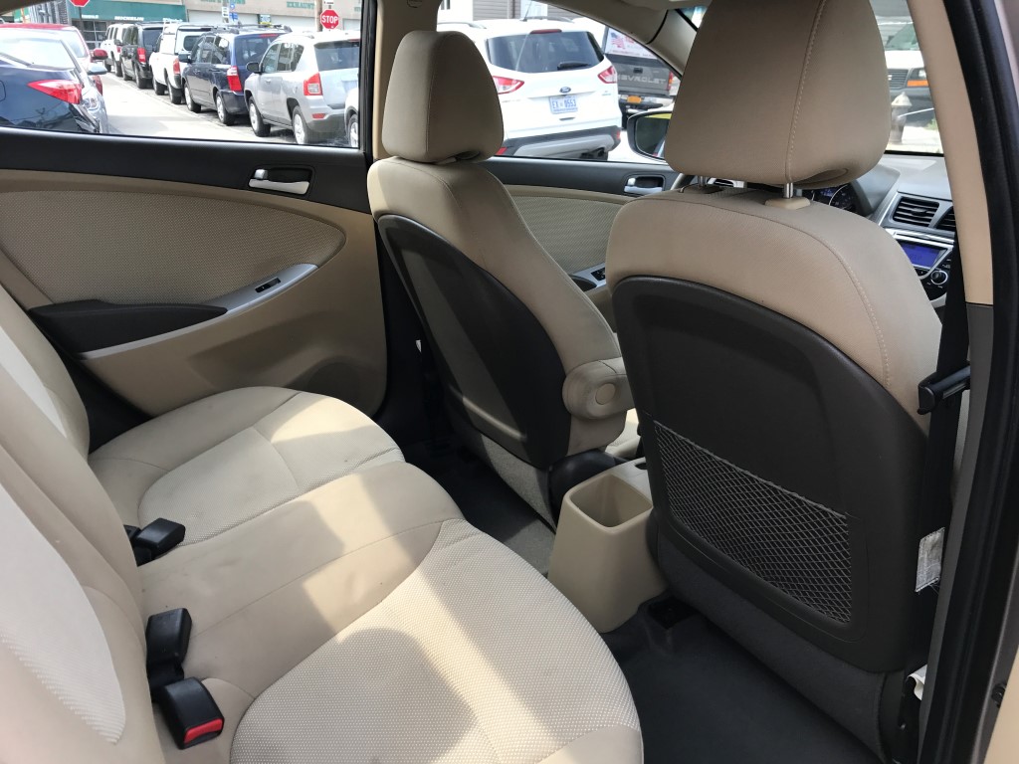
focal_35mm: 28
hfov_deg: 63.4
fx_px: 824
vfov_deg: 49.7
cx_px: 510
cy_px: 382
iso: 20
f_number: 1.8
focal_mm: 3.99
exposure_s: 1/251
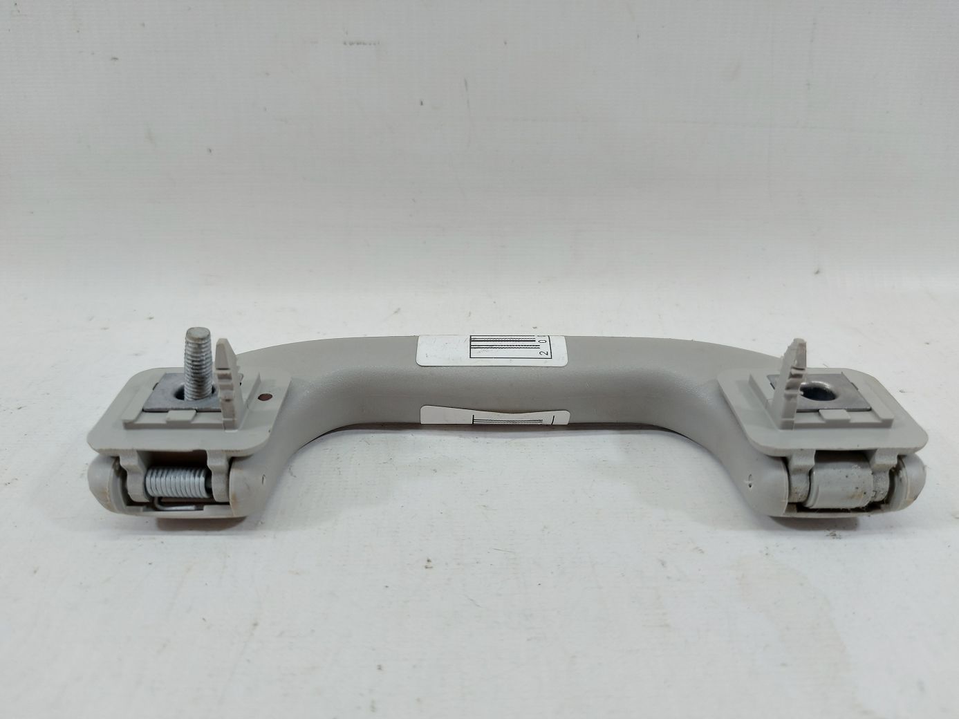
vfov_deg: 56.8
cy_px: 360
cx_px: 480
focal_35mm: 24
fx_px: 665
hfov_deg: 71.6
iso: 80
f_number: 1.8
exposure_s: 1/50
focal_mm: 5.23
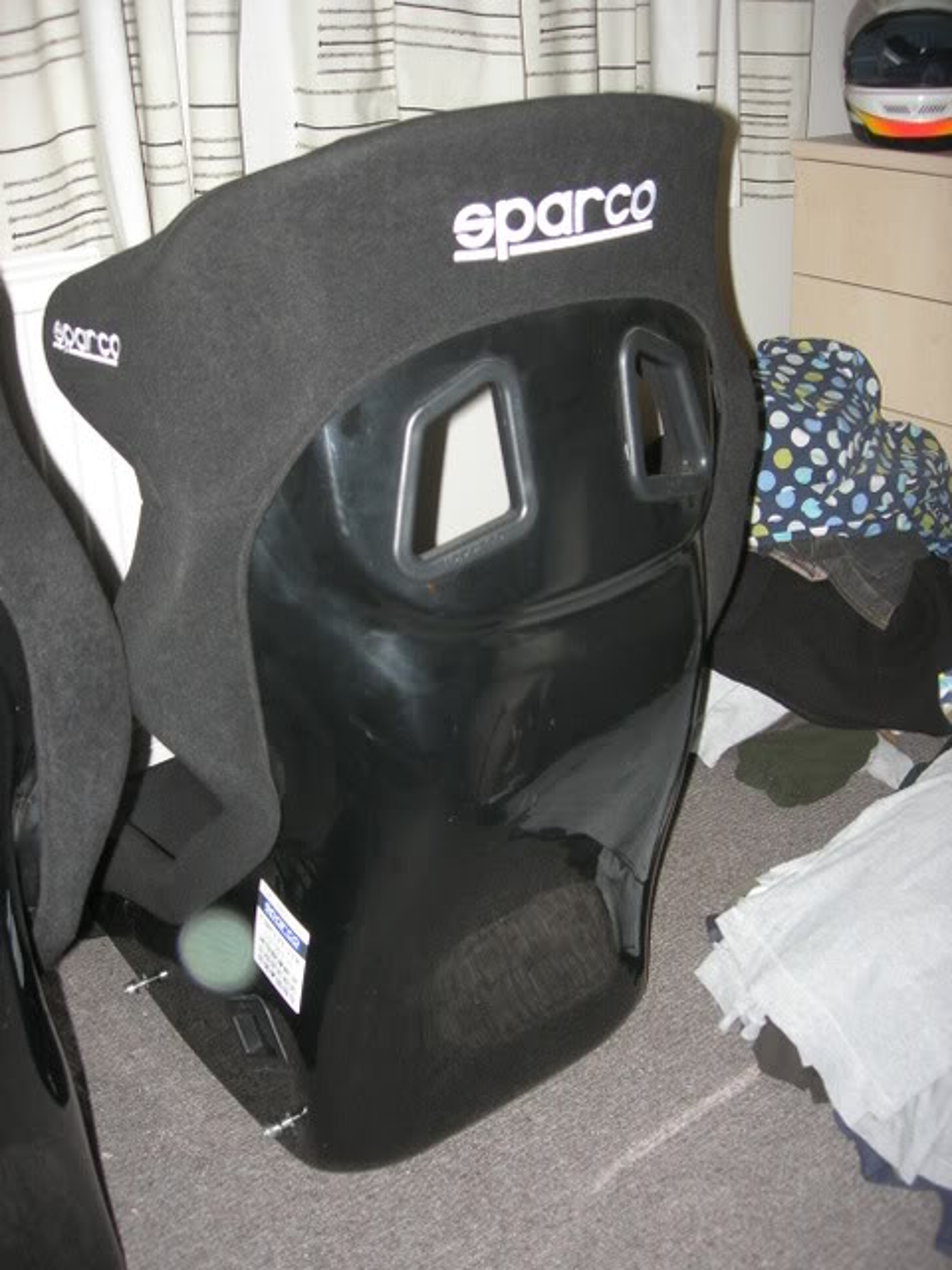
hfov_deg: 37.7
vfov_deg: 49.0
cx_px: 476
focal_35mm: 38
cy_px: 635
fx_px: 1393
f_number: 2.8
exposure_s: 1/60.1
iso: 76
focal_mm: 7.8
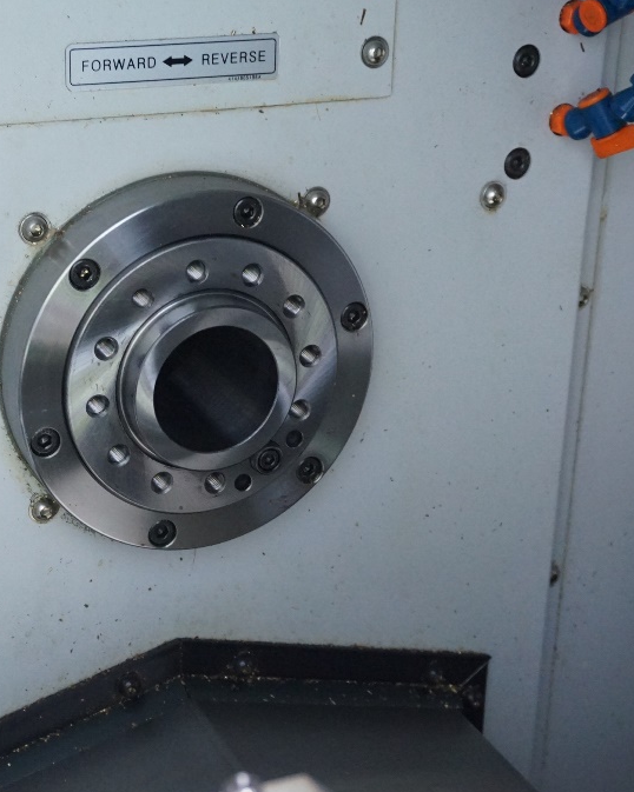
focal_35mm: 60
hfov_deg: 25.1
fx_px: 1408
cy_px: 401
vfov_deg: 31.5
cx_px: 173
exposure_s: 1/15
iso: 3200
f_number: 4.5
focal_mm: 28
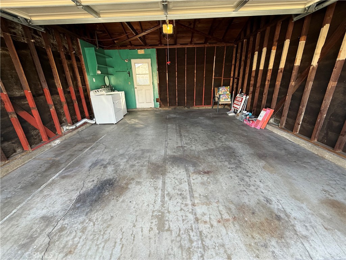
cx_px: 173
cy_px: 130
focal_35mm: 14
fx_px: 140
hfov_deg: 102.1
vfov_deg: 85.7
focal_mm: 2.22
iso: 80
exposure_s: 1/99
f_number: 2.2
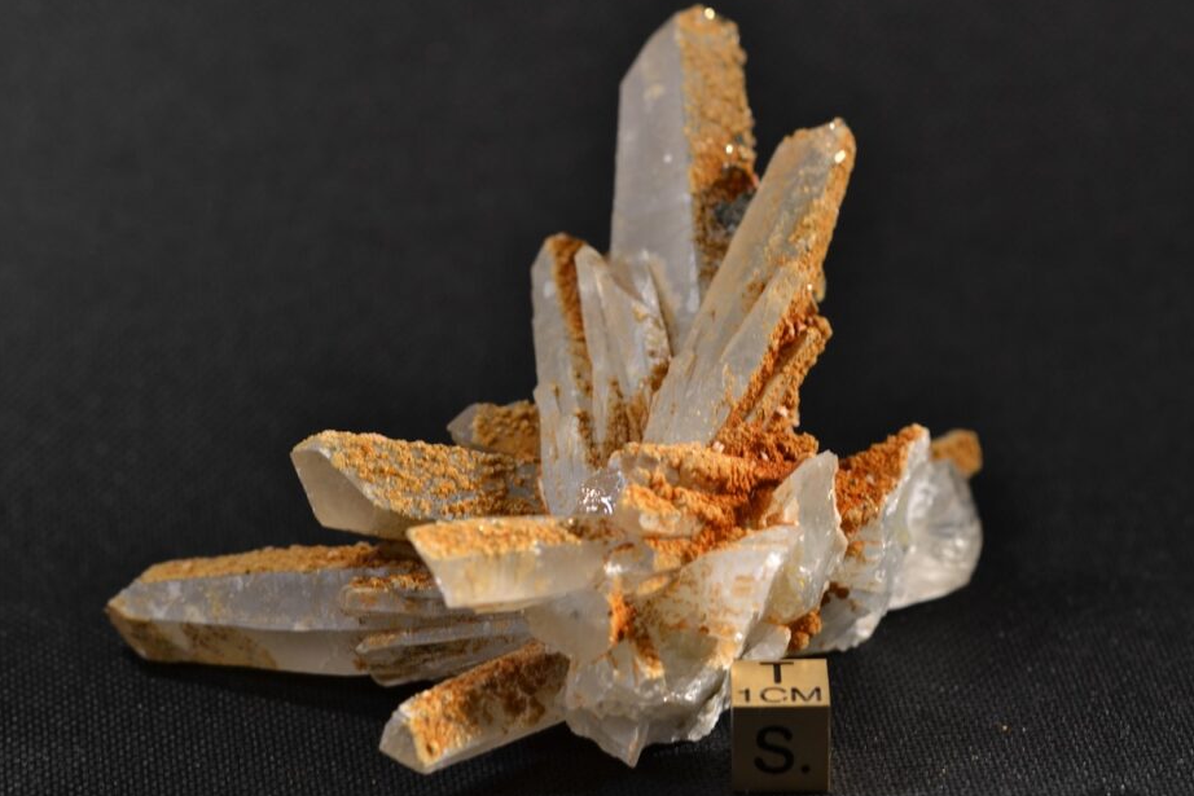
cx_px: 638
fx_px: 4695
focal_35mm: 142
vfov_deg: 9.7
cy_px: 382
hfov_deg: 14.5
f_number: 6.3
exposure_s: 1/5
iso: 100
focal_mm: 85
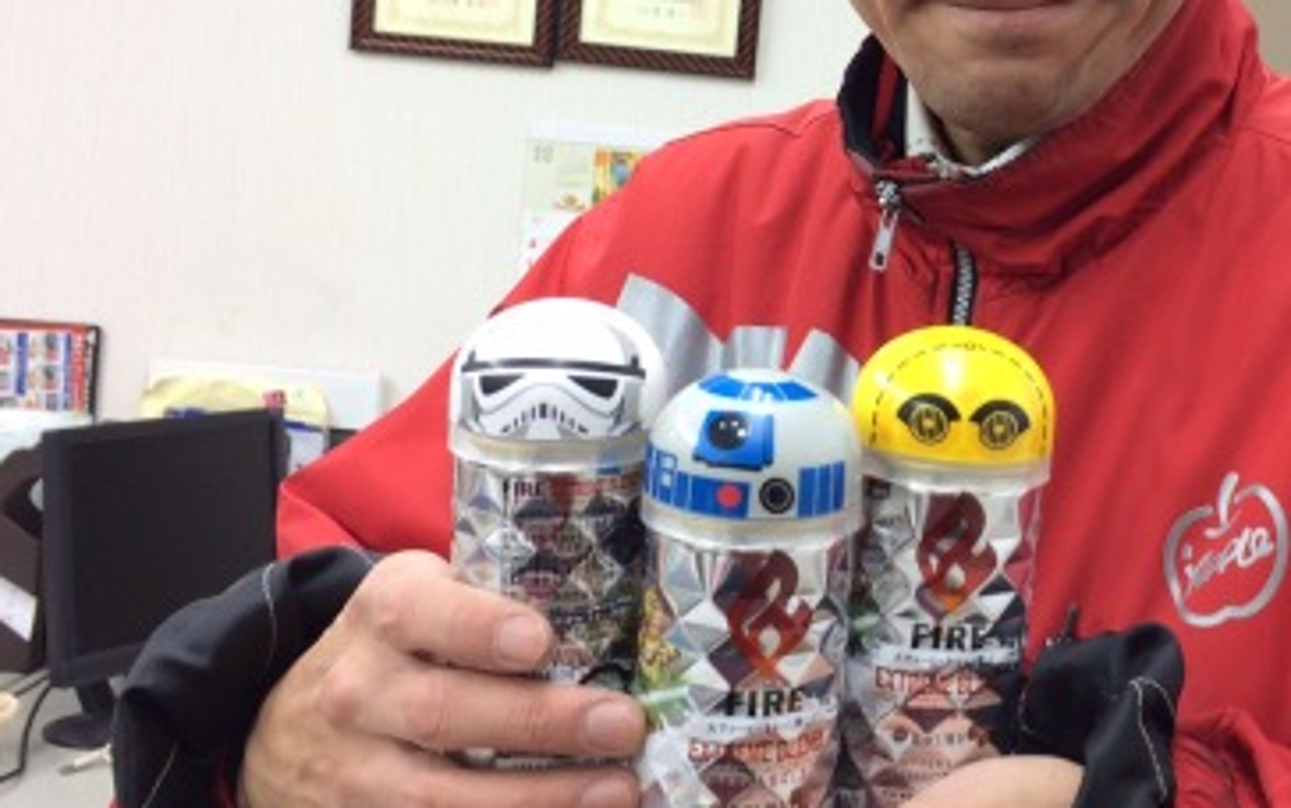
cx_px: 1014
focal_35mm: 54
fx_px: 1901
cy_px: 191
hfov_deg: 36.4
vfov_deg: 23.7
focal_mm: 4.15
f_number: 2.2
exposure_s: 1/30
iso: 50
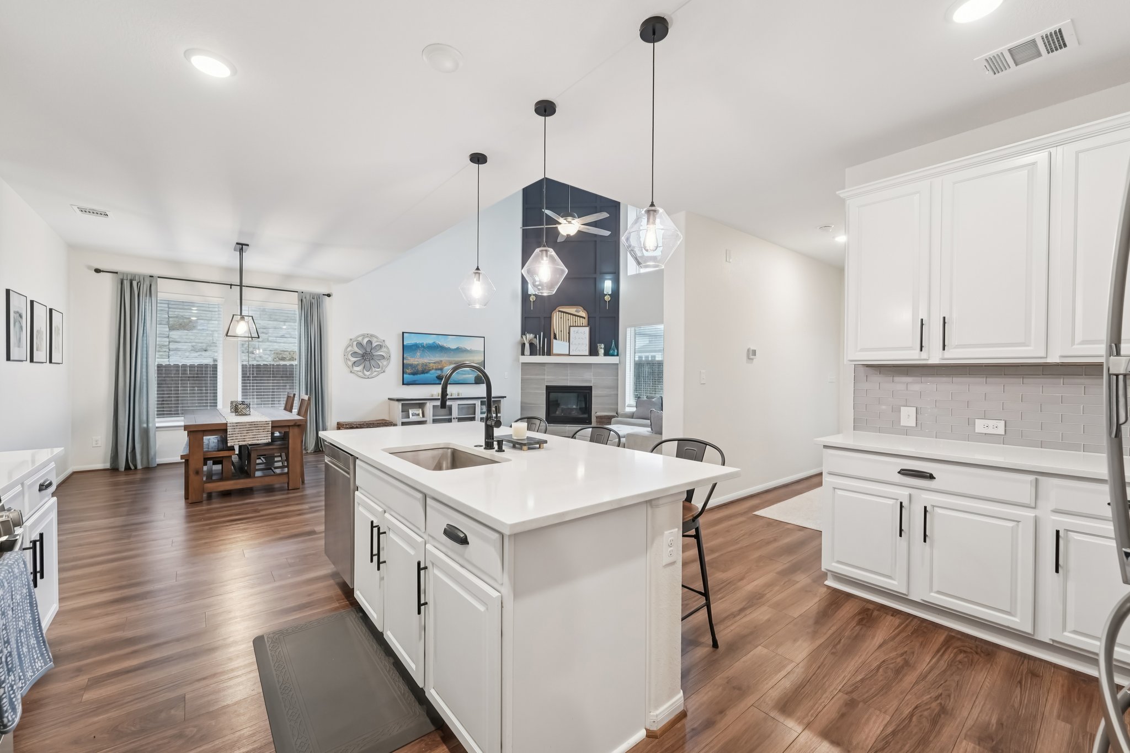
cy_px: 376
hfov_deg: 104.3
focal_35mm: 14
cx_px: 565
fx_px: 439
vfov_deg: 81.2
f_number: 8
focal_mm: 14
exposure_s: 1/13
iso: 800
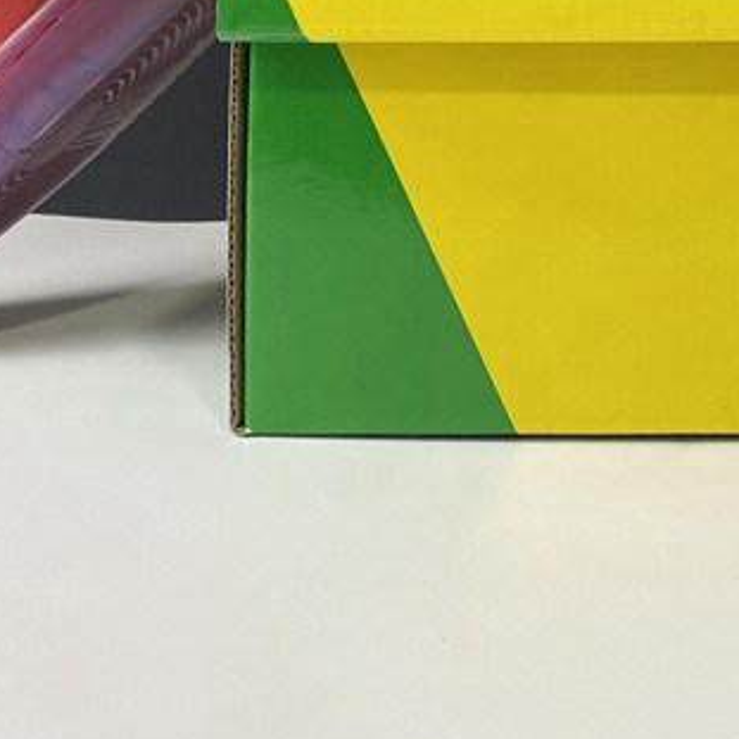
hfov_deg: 22.4
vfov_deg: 21.8
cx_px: 756
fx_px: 1787
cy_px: -126
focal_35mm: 74
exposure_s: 1/62
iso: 125
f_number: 1.8
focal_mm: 4.25
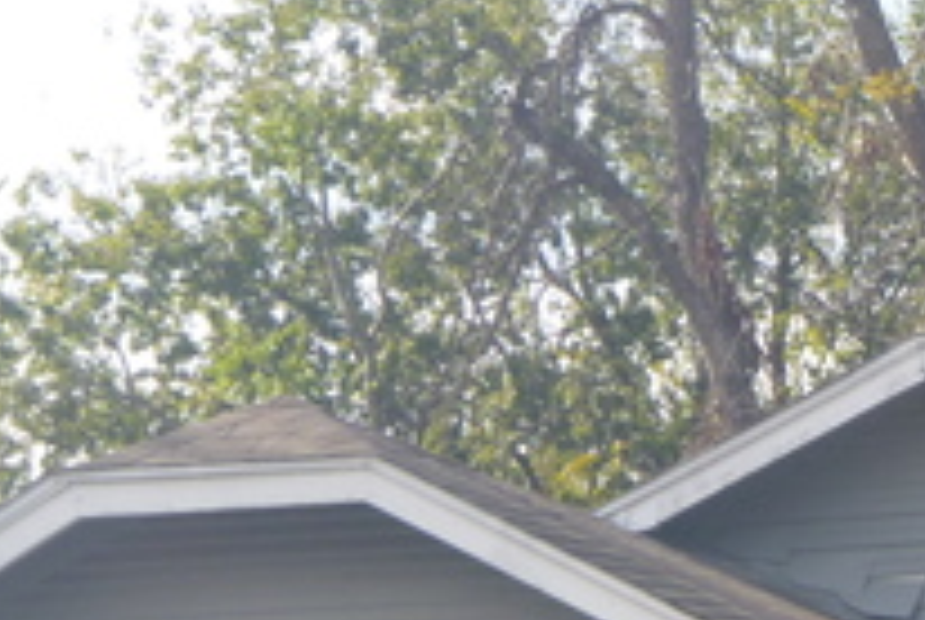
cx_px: 1096
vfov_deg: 6.8
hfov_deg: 10.1
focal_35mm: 200
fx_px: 5146
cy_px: 979
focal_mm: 11.1
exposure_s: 1/125
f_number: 5.3
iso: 100
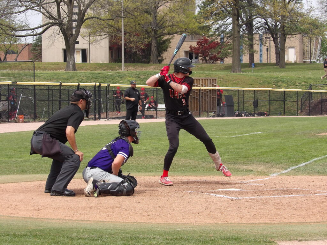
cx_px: 164
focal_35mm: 143
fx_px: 1351
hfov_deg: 13.8
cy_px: 122
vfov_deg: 10.4
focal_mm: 25.6
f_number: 4.3
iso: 100
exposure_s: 1/444
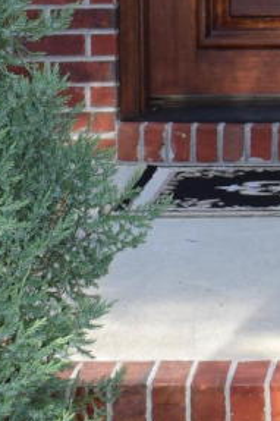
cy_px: -183
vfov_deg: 8.1
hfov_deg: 5.4
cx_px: 511
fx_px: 2932
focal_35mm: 251
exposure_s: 1/125
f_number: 5.6
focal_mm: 24
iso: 180
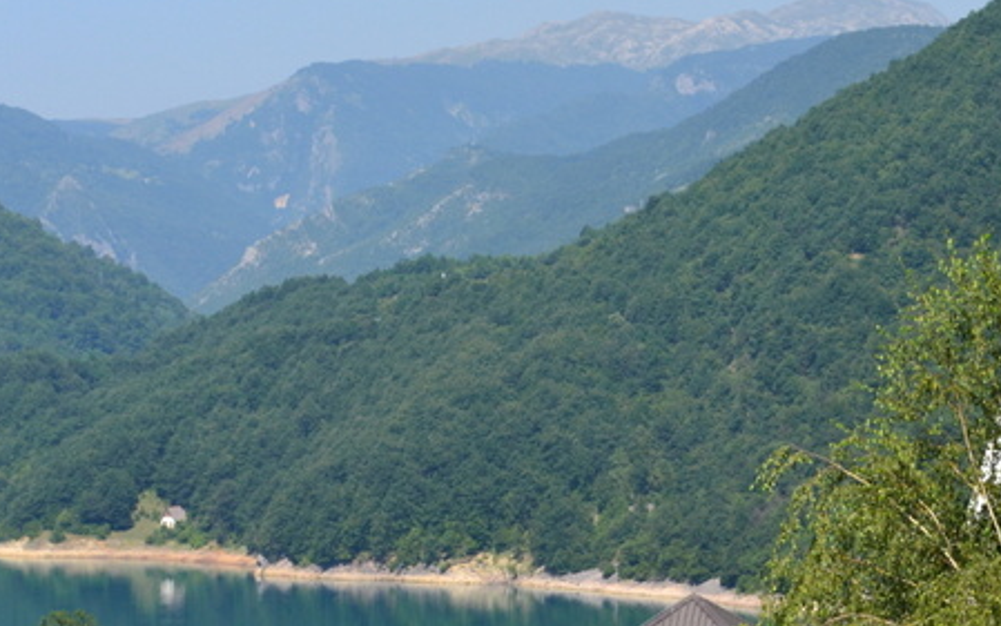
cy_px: 80
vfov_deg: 8.7
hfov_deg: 13.9
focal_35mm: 150
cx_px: 522
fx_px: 4091
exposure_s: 1/400
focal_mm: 55
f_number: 11
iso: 400
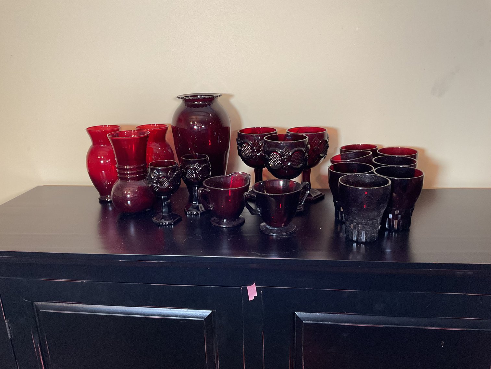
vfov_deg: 48.2
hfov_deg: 61.7
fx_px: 411
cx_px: 246
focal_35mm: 29
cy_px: 184
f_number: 1.8
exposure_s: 1/60
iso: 100
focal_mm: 3
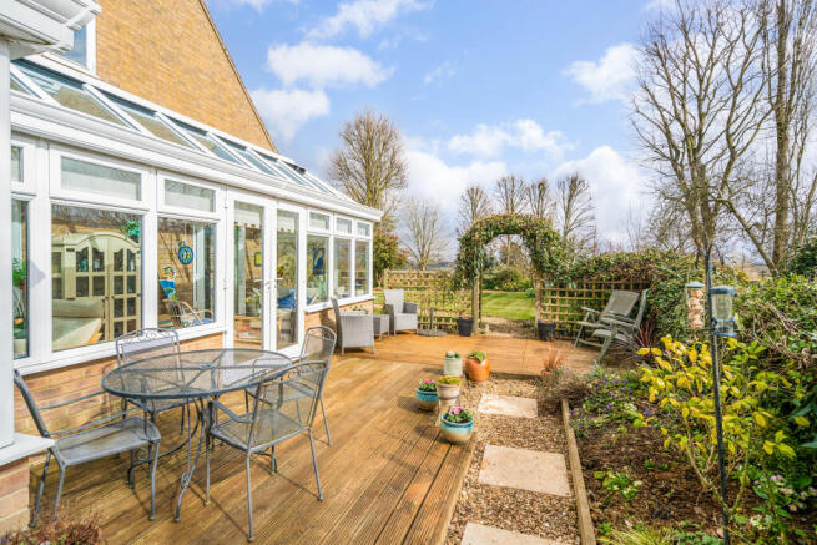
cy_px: 272
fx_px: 386
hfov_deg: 93.3
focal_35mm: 17
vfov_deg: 70.5
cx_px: 408
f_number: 7.1
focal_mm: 17
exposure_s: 1/640
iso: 400
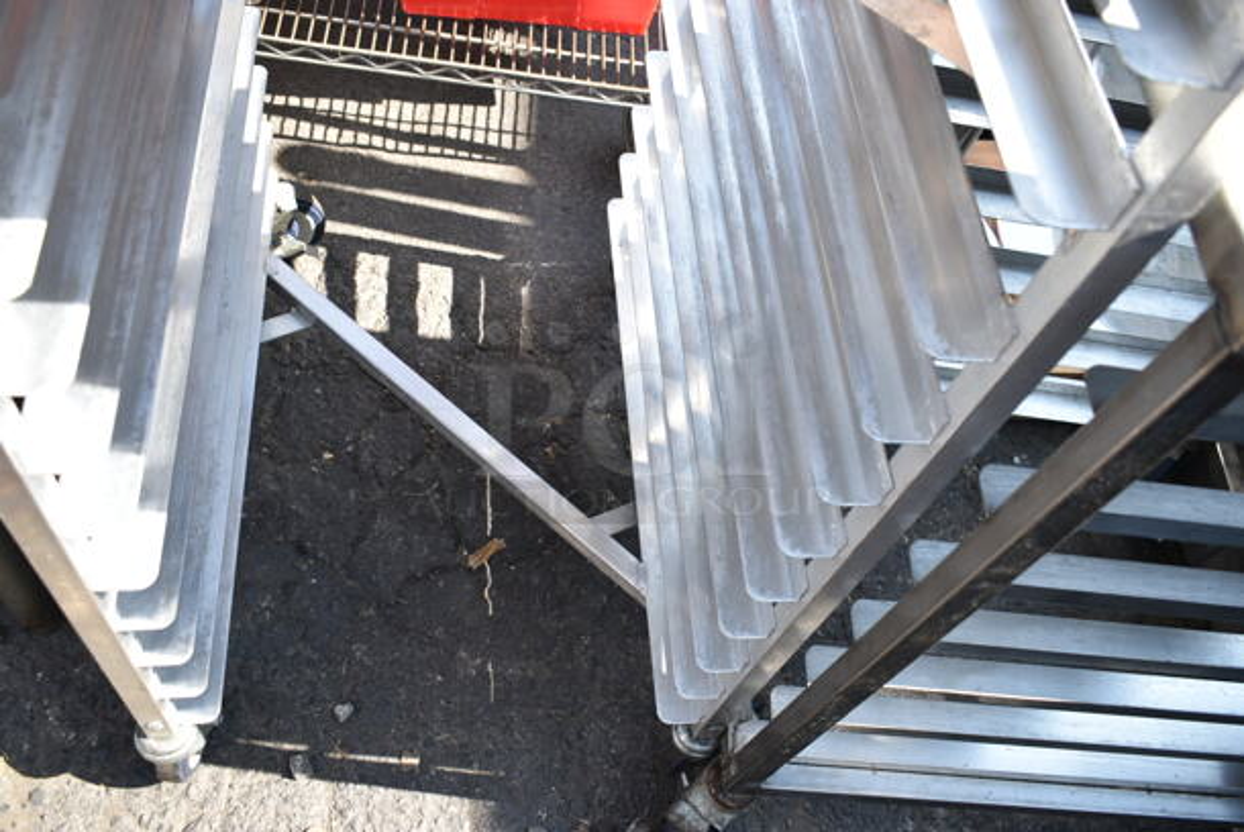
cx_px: 622
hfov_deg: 57.2
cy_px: 416
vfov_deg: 40.1
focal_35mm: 33
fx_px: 1141
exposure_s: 1/100
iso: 100
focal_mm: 22
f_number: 5
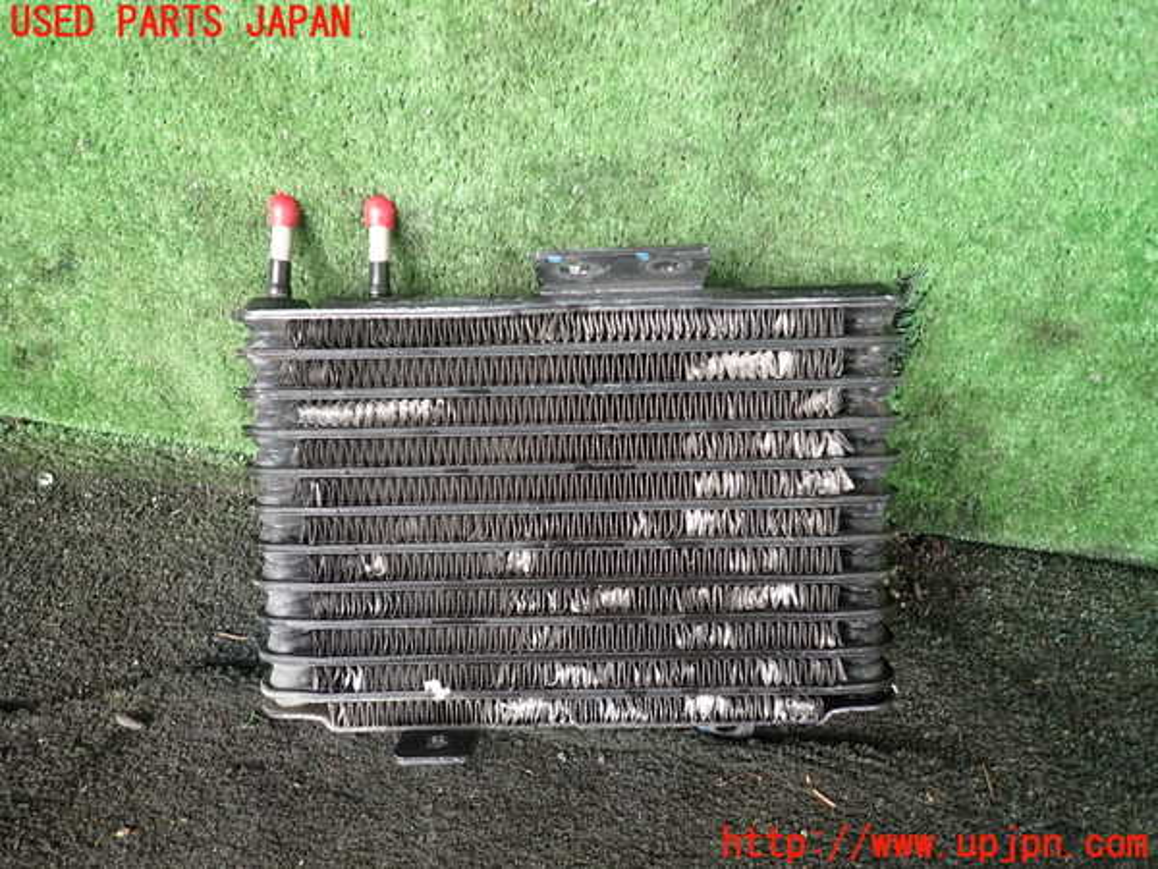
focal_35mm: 25
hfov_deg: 69.4
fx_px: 836
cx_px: 579
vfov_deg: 54.9
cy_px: 434
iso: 200
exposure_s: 1/50
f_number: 2
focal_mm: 4.5
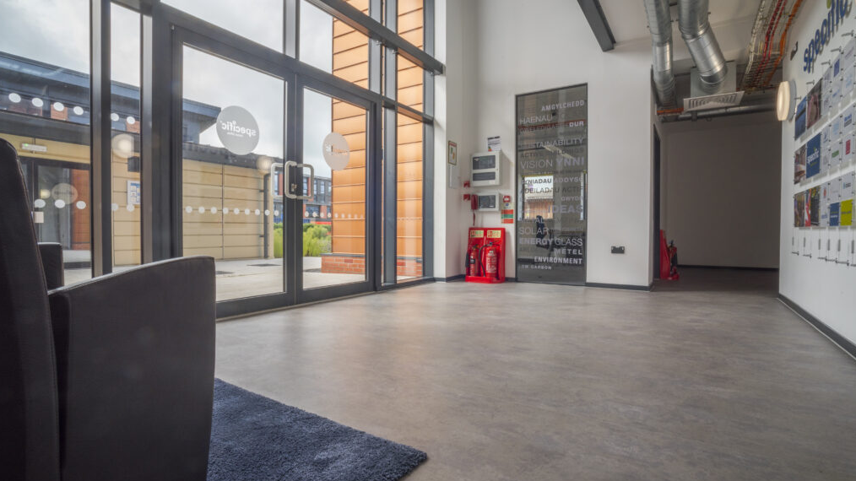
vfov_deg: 61.0
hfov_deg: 92.7
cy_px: 235
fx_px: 408
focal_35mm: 18
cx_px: 427
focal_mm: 17
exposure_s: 1/15
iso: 100
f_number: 22
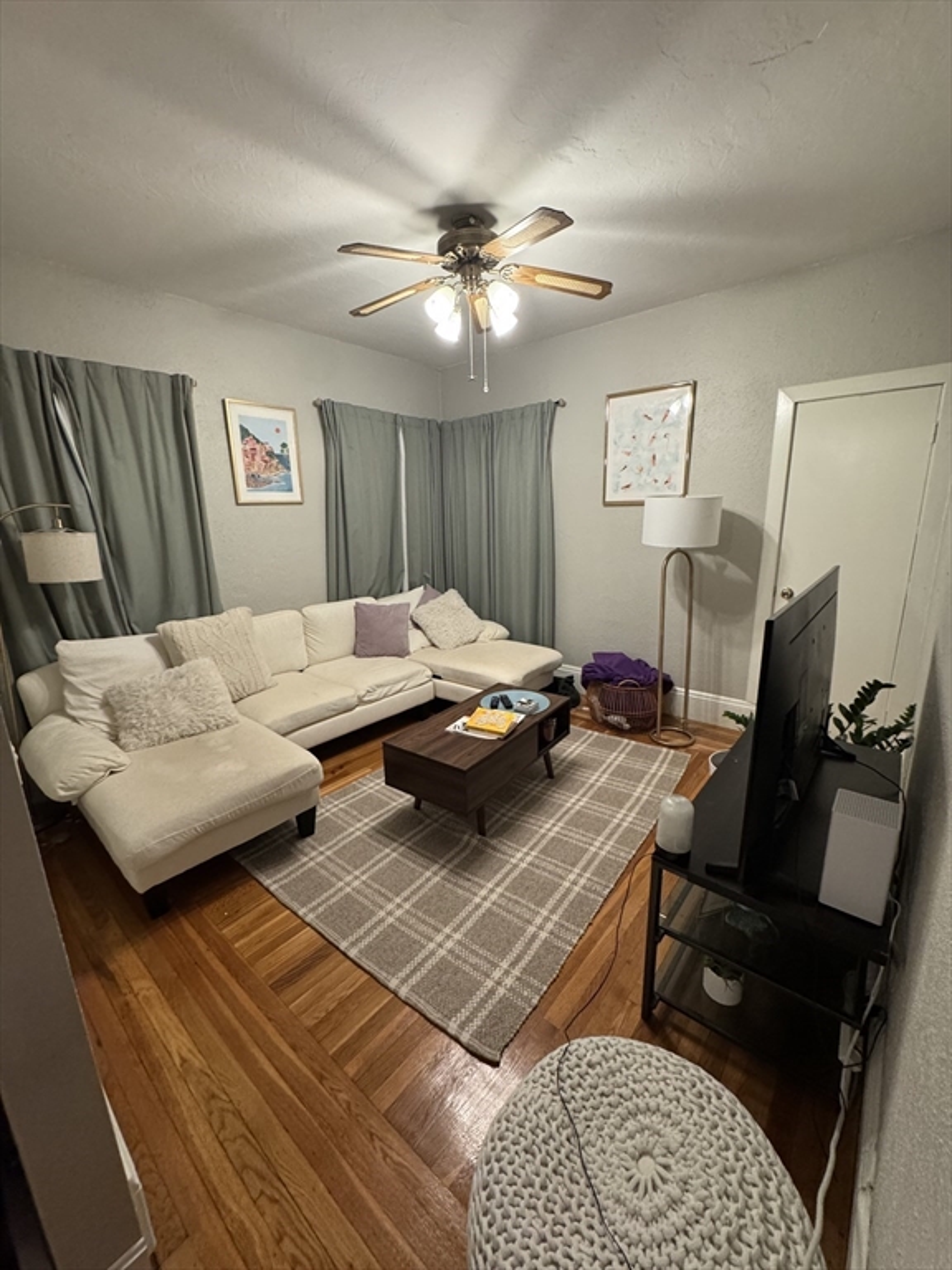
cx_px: 476
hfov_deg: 85.7
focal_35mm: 14
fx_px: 513
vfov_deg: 102.1
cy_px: 635
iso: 400
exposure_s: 1/60
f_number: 2.2
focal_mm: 2.22
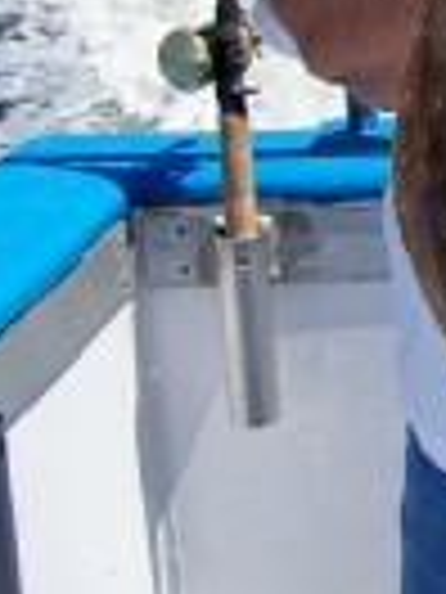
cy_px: 72
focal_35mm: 109
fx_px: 1873
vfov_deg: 17.8
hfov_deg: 12.9
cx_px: 649
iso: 64
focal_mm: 5.85
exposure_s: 1/500
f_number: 4
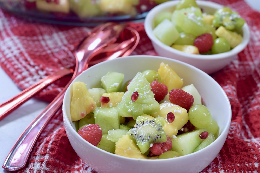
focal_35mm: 76
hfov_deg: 26.7
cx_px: 130
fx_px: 549
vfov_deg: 17.9
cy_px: 88
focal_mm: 50
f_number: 5
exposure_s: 1/60
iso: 200
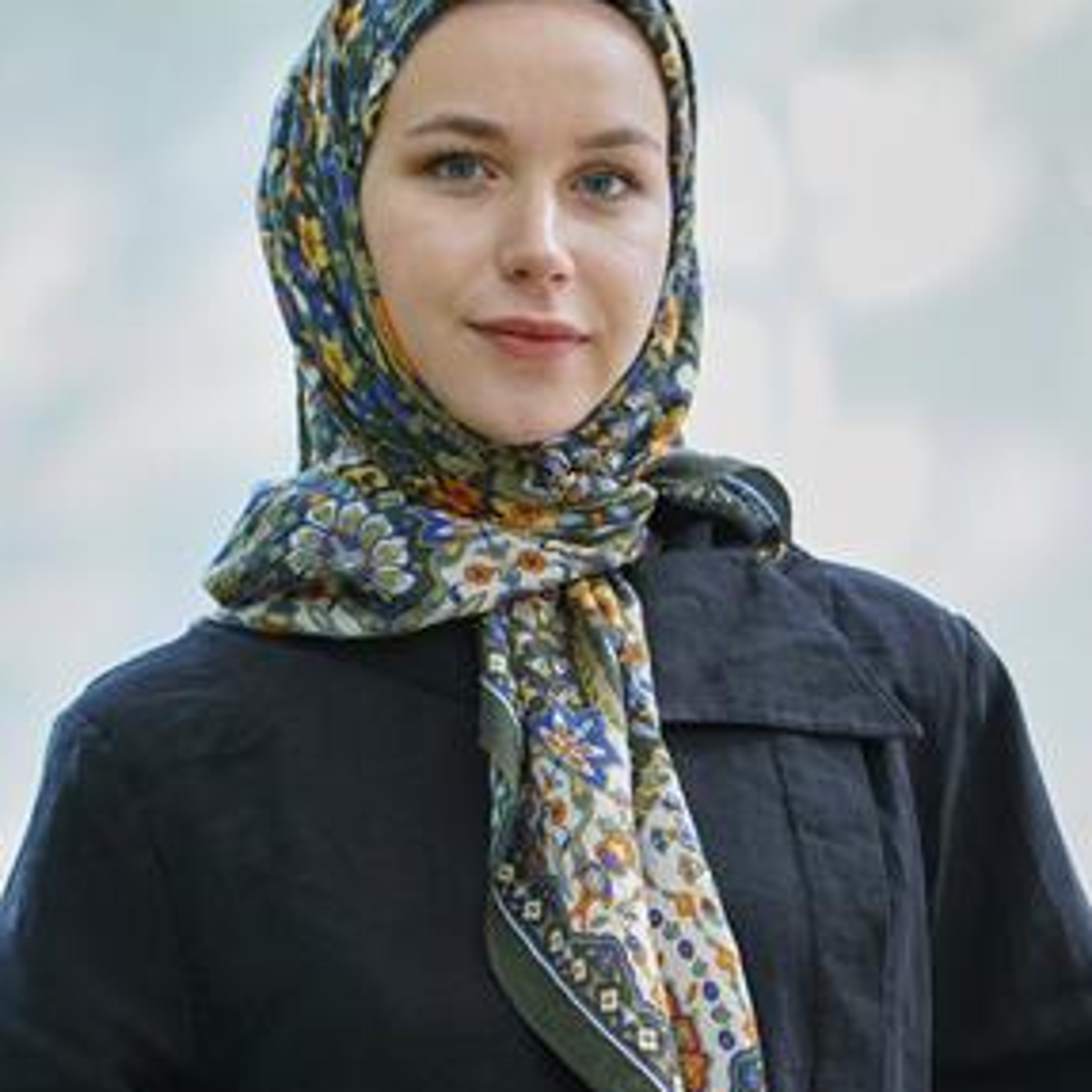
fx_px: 4997
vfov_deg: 12.5
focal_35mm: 140
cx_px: 525
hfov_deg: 12.5
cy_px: 632
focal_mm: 102
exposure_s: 1/125
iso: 500
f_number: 5
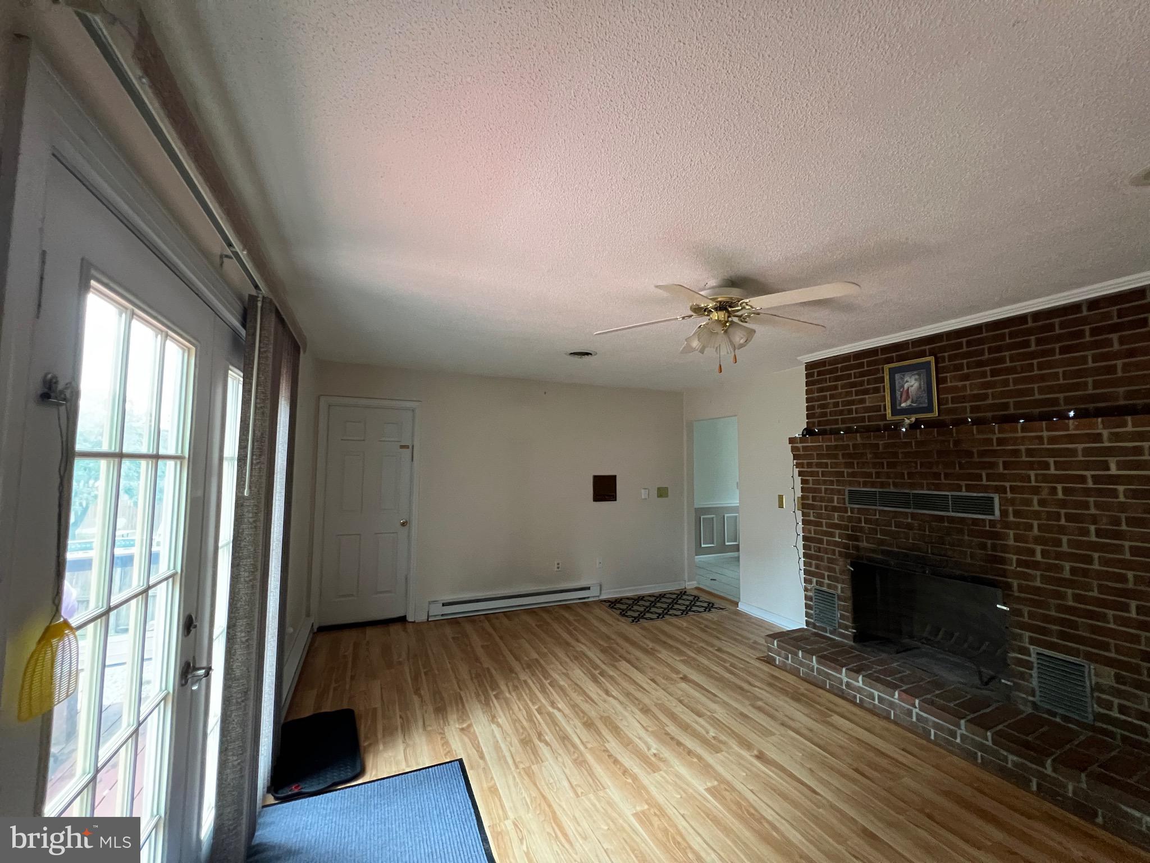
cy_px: 432
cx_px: 575
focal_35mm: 13
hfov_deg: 106.2
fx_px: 432
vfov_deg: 89.9
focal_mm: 1.57
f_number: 1.8
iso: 500
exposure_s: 1/60
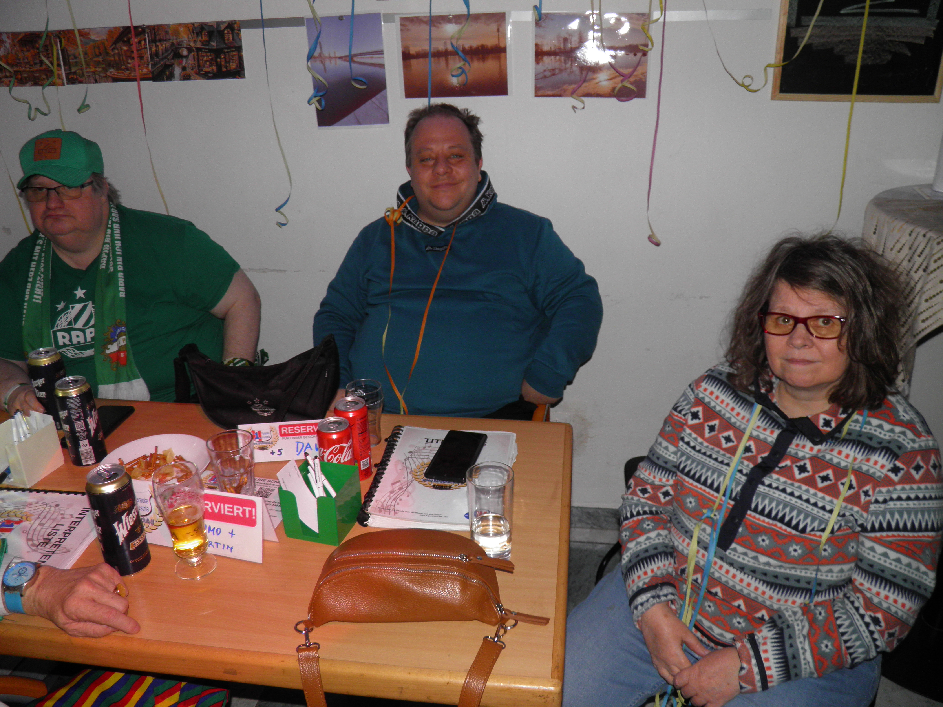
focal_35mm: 28
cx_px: 472
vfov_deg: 49.7
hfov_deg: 63.4
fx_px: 763
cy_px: 354
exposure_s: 1/30
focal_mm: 4.9
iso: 100
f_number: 2.8
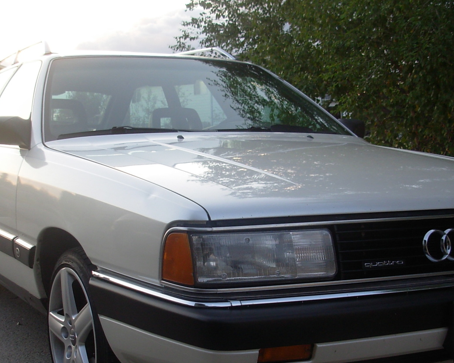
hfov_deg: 33.0
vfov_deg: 26.6
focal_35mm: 57
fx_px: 766
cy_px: 230
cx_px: 219
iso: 50
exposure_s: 1/93.2
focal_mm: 6.3
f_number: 2.9
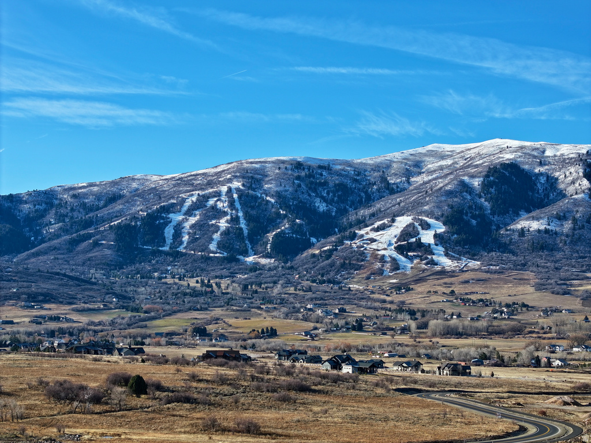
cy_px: 222
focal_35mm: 70
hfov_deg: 27.8
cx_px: 296
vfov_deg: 21.0
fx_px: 1195
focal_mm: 19.35
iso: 110
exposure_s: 1/1000
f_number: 2.8
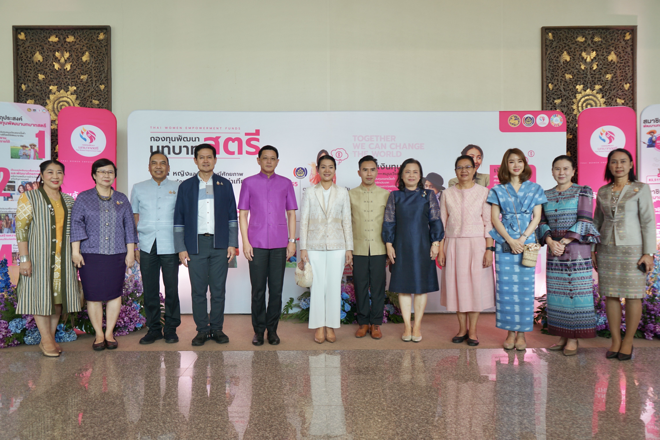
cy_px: 220
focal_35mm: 28
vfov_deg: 46.4
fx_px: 513
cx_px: 330
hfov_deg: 65.5
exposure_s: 1/60
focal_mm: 28
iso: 200
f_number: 3.5
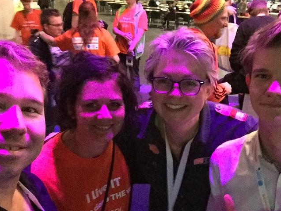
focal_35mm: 39
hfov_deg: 47.6
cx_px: 166
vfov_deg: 36.7
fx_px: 317
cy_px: 123
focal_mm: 2.65
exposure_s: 1/17
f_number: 2.2
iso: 1250
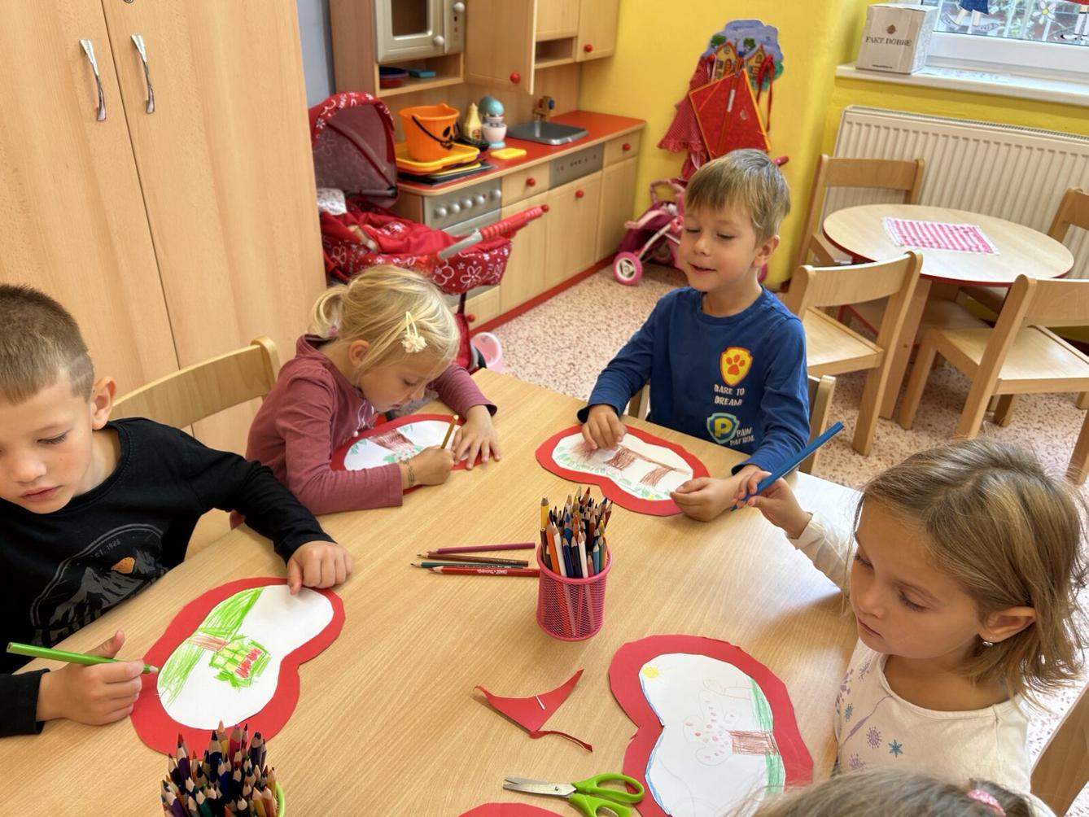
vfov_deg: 53.1
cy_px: 408
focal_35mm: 26
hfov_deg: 67.3
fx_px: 818
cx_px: 544
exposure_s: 1/100
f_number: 1.5
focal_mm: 5.7
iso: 64
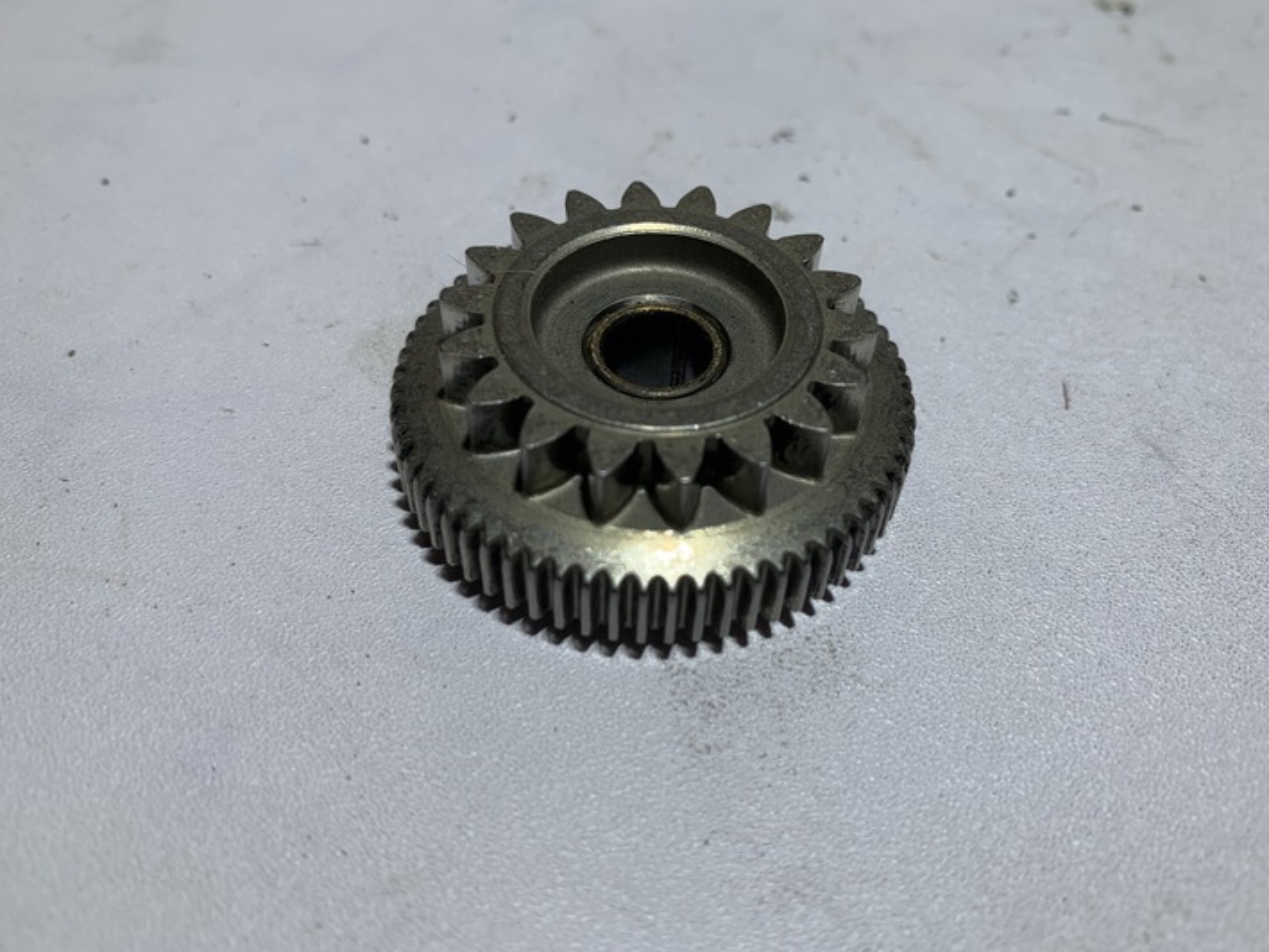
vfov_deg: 49.8
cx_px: 666
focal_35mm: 28
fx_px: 1027
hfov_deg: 63.4
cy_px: 463
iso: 25
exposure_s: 1/169
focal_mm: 4.25
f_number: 1.8
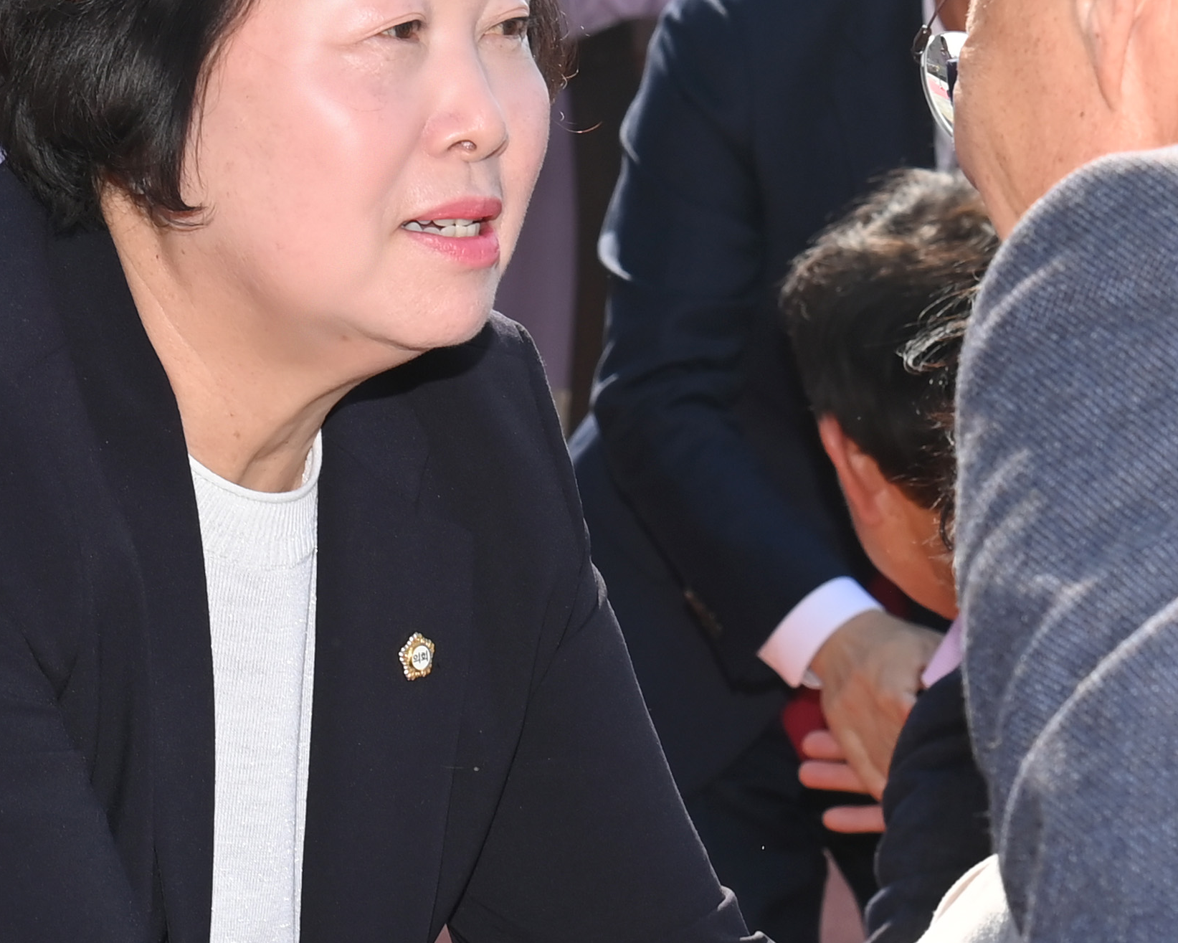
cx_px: 581
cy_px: 516
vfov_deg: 9.7
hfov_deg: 12.1
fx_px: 5544
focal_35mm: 159
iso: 400
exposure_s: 1/800
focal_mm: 50
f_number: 8
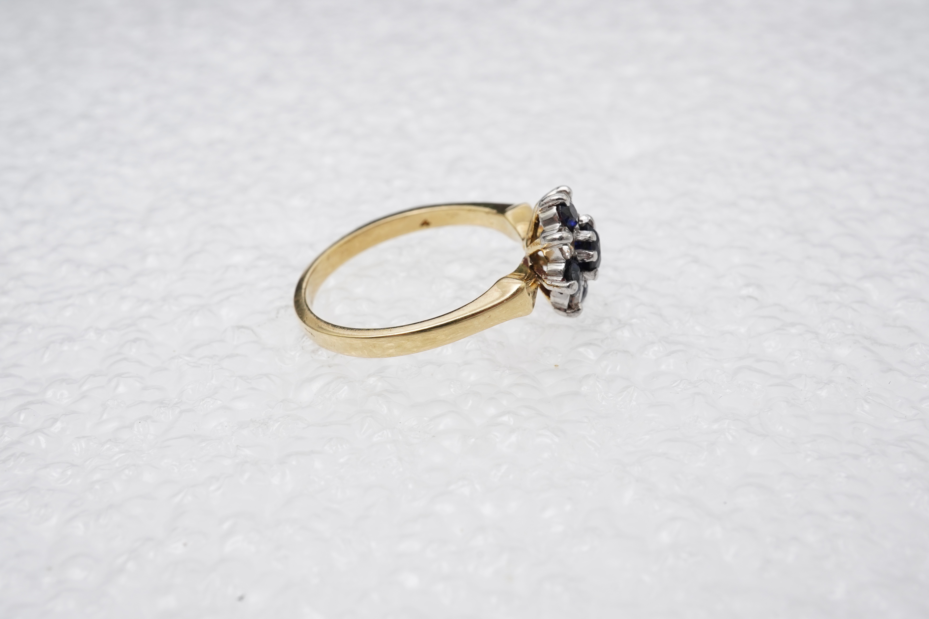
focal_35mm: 45
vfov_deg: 29.9
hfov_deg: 43.6
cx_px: 464
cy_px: 310
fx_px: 1161
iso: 500
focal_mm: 30
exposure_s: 1/125
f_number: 22
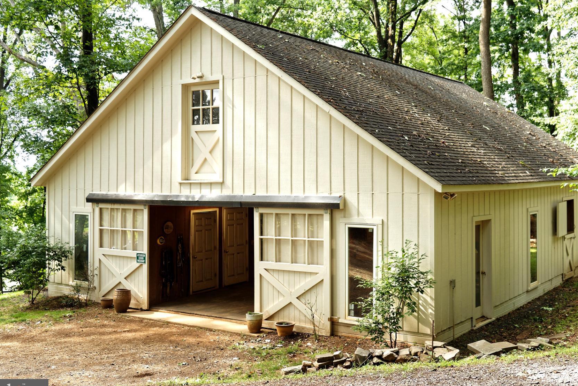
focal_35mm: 42
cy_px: 166
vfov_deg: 31.9
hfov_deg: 46.3
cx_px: 328
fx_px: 674
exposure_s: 1/160
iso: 250
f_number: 4
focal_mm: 34
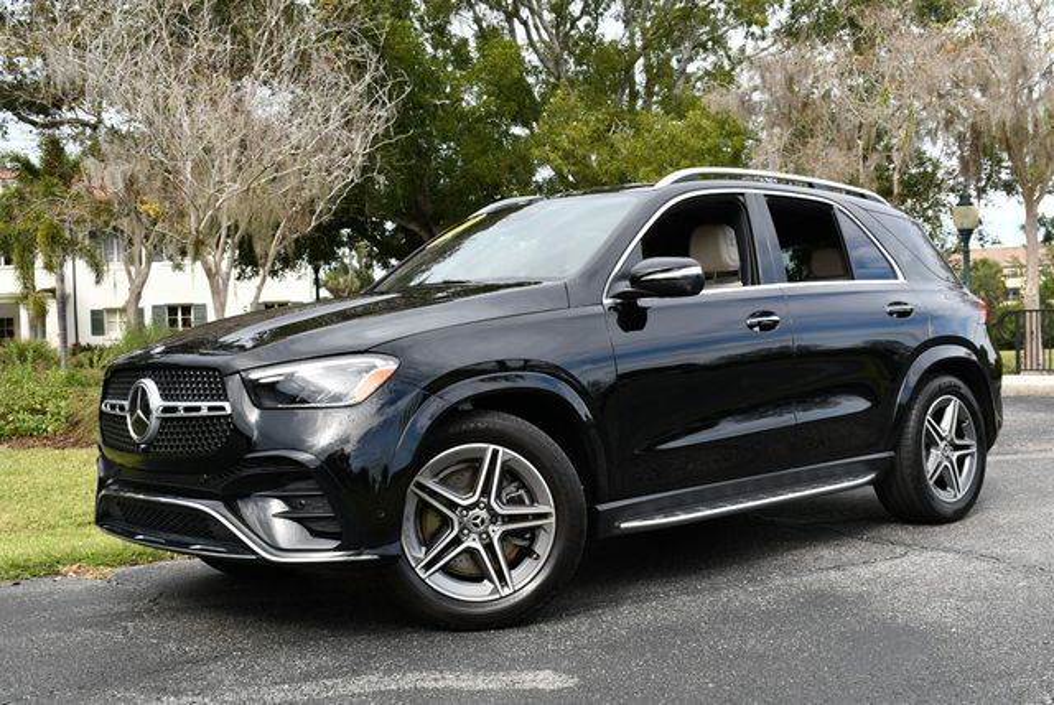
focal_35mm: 44
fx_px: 1289
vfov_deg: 30.6
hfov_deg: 44.5
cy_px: 352
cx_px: 527
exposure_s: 1/250
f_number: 7.1
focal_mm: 22
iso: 200
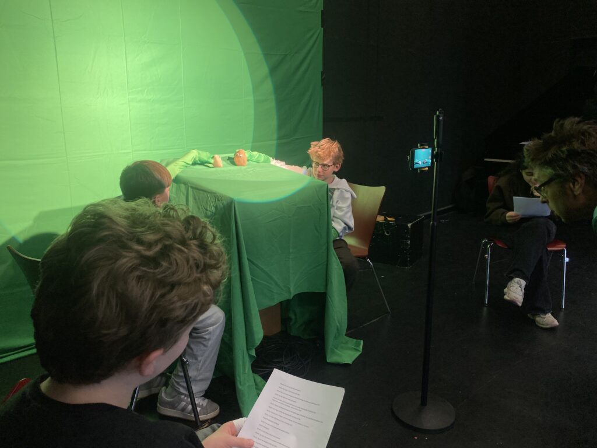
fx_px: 448
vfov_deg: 53.1
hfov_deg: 67.3
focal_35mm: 26
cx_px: 298
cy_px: 224
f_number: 1.8
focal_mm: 4.25
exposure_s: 1/100
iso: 80
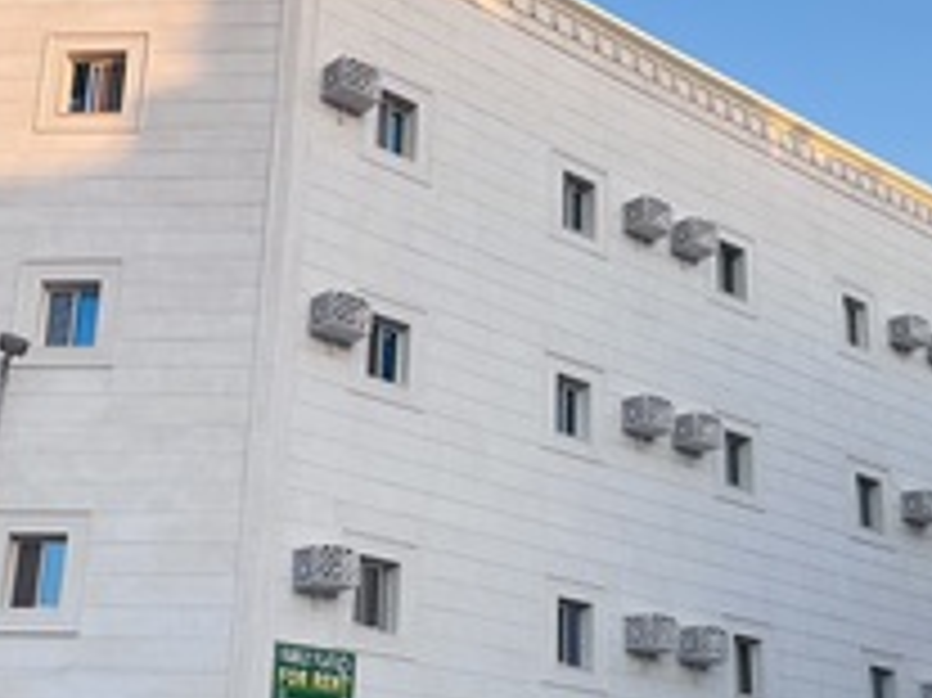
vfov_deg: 27.5
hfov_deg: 36.2
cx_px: 430
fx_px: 1426
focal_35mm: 53
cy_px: 399
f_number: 1.78
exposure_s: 1/910
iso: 80
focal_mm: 6.86
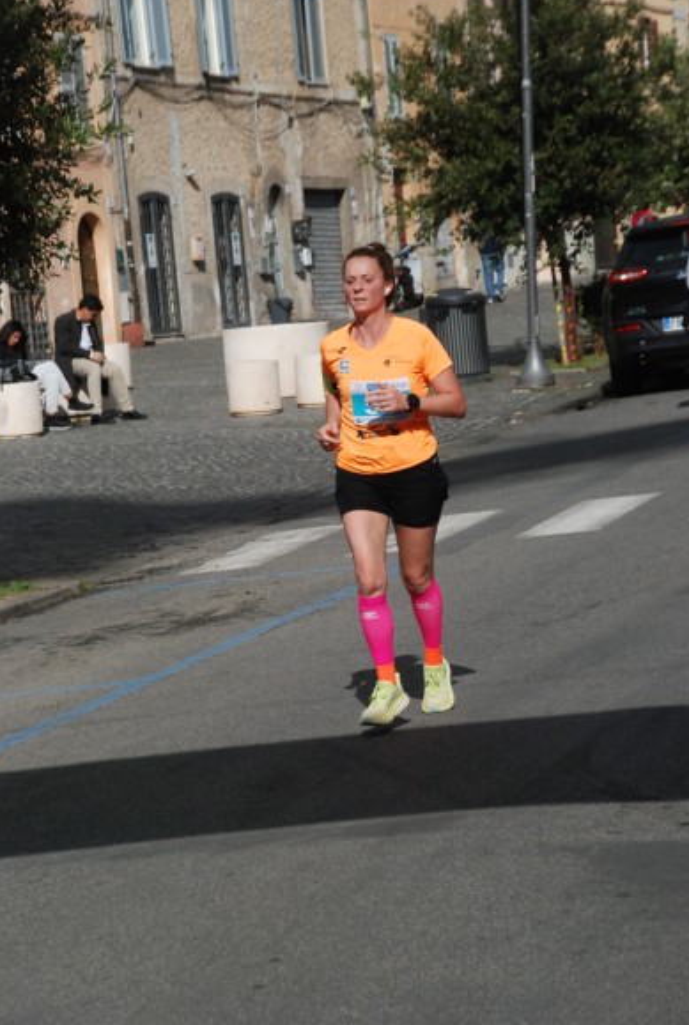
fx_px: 3997
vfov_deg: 14.6
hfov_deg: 9.9
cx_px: 343
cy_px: 508
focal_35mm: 140
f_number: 9
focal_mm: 90
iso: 1000
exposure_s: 1/2500
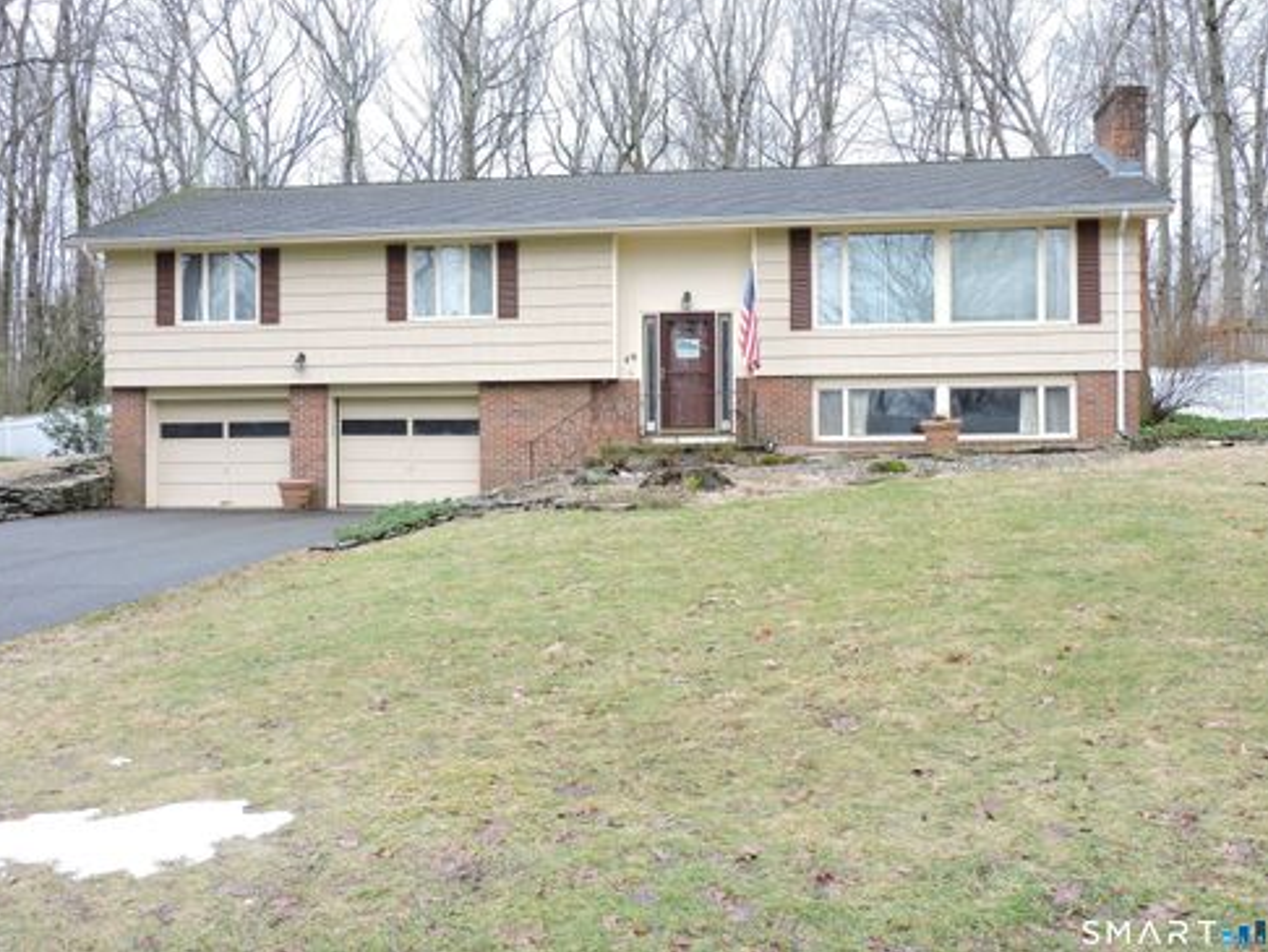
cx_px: 624
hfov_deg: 51.3
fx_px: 1319
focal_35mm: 36
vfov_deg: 39.7
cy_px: 466
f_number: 3.3
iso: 100
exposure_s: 1/80
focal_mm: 6.2
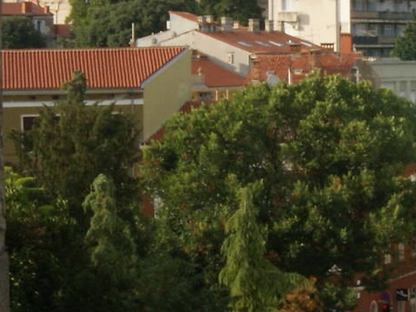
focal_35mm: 190
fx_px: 2284
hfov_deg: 10.3
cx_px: 433
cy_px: 96
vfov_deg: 7.8
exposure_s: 1/40
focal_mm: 26
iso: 250
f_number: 25
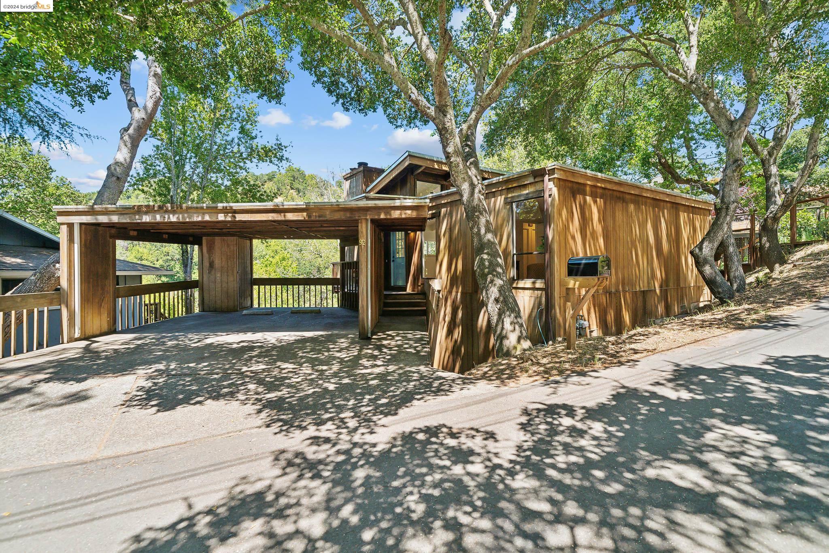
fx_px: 368
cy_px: 276
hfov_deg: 96.7
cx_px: 414
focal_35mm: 16
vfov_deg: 73.7
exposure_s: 1/250
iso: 200
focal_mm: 16
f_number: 5.6
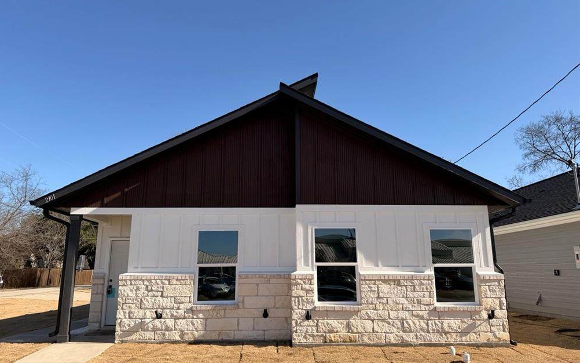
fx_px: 411
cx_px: 284
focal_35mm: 26
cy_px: 181
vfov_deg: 47.6
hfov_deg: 70.4
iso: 80
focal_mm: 6.76
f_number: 1.78
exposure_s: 1/4405
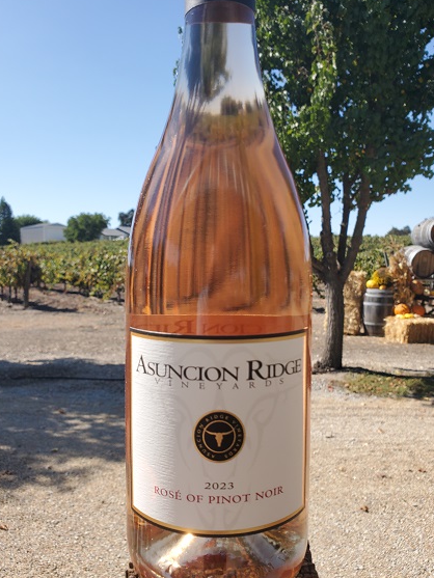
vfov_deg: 63.4
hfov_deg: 49.8
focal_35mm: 28
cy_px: 296
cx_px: 220
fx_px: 468
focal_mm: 4.3
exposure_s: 1/1127
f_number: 2.4
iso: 50
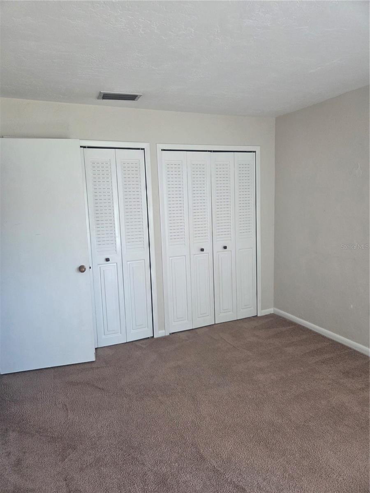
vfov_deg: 73.9
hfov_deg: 58.9
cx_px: 185
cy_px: 246
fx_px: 328
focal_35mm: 23
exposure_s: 1/120
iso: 500
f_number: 1.8
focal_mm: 5.4
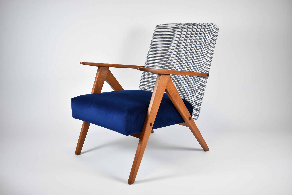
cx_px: 146
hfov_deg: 47.9
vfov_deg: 33.1
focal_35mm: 40
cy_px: 98
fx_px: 329
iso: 800
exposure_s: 1/125
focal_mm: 27
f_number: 4.5
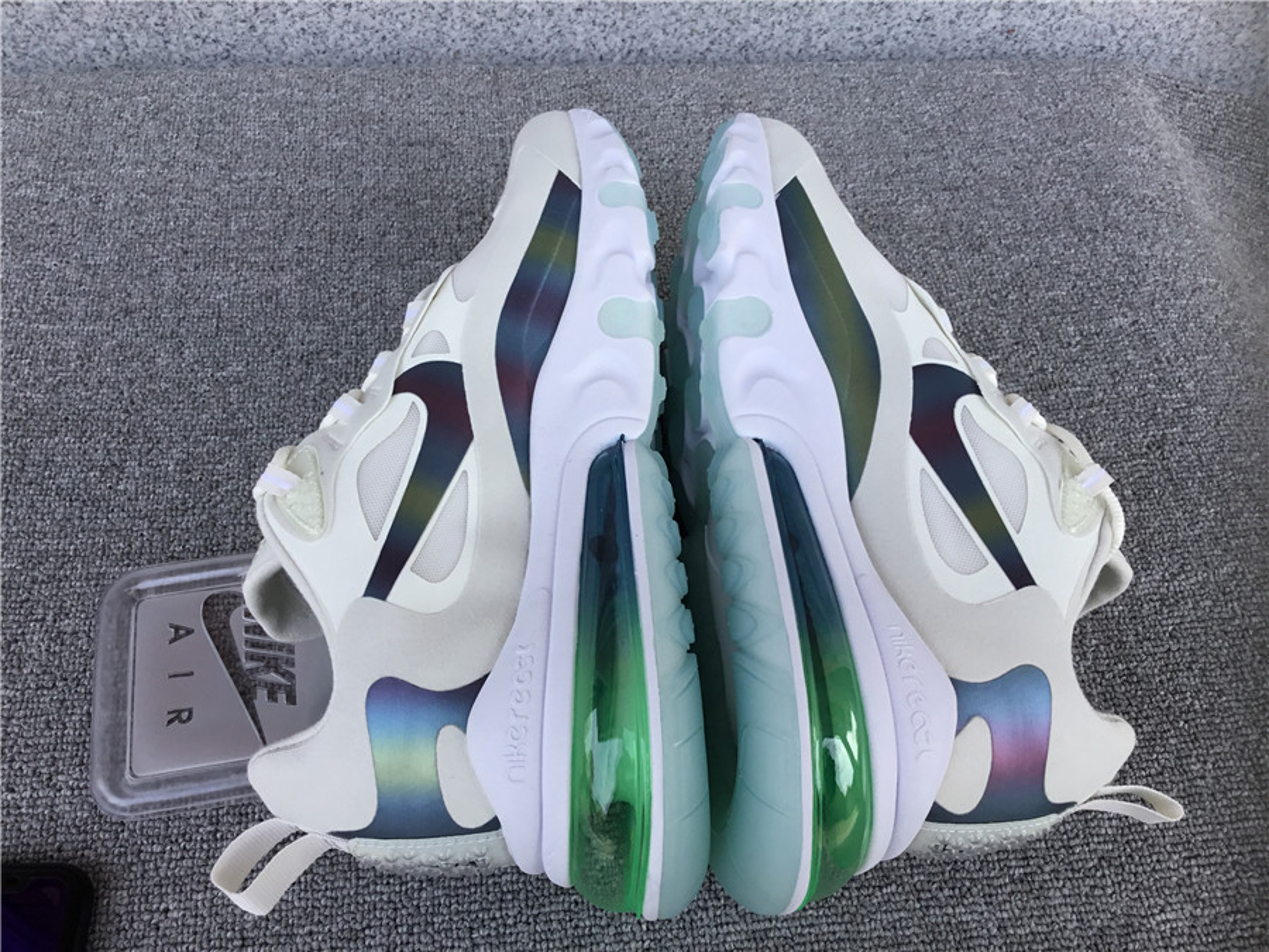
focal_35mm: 31
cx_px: 634
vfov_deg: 45.4
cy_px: 476
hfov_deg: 58.4
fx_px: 1136
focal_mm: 3.3
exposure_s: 1/269
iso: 25
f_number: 2.4
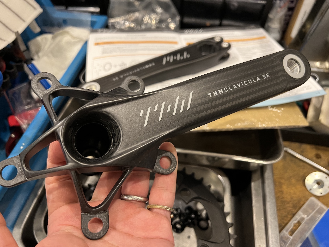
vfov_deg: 53.1
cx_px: 164
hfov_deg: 67.3
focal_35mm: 26
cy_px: 124
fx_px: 247
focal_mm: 5.7
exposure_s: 1/59
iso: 400
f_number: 1.5
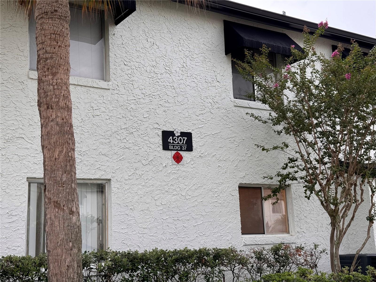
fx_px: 521
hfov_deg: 39.7
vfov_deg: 30.3
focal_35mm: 48
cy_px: 141
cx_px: 188
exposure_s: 1/151
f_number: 1.78
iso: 64
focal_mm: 6.76
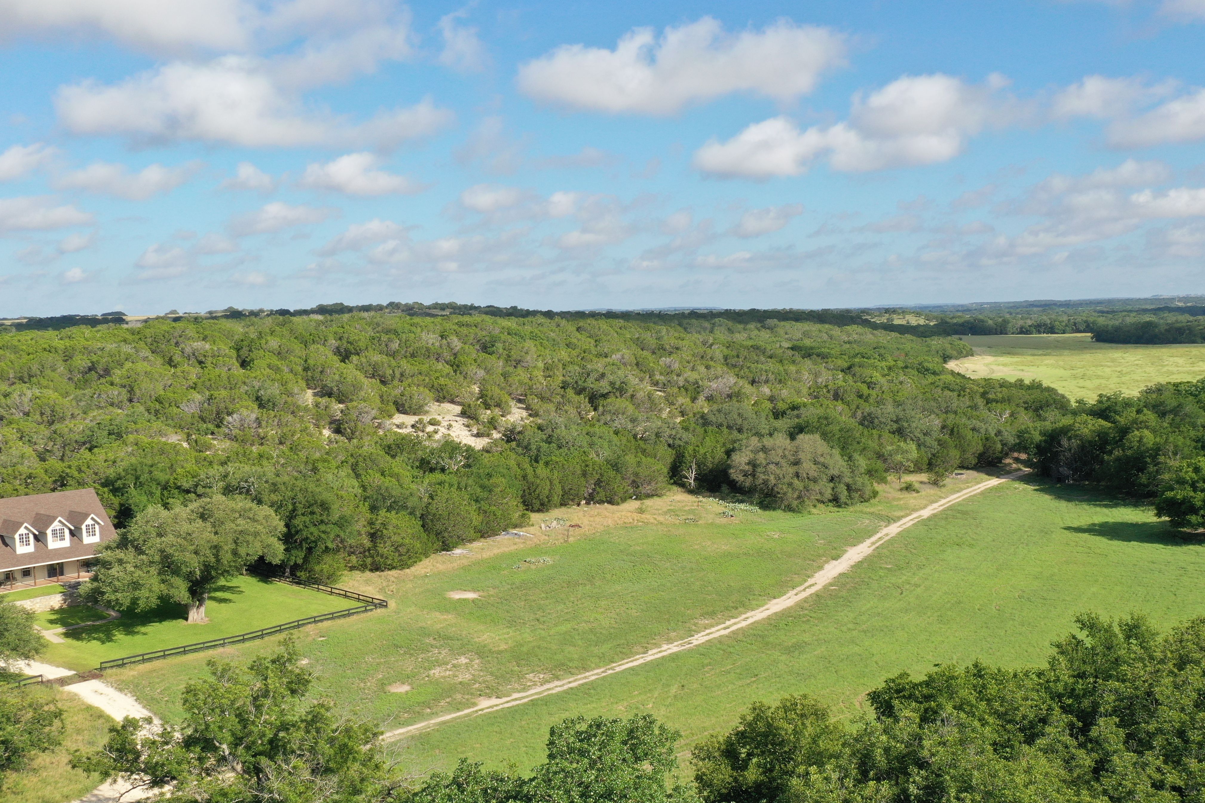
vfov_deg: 35.0
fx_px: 1272
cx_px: 621
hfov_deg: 50.7
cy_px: 454
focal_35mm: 38
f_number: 5.6
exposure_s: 1/400
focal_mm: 10.26
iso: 100
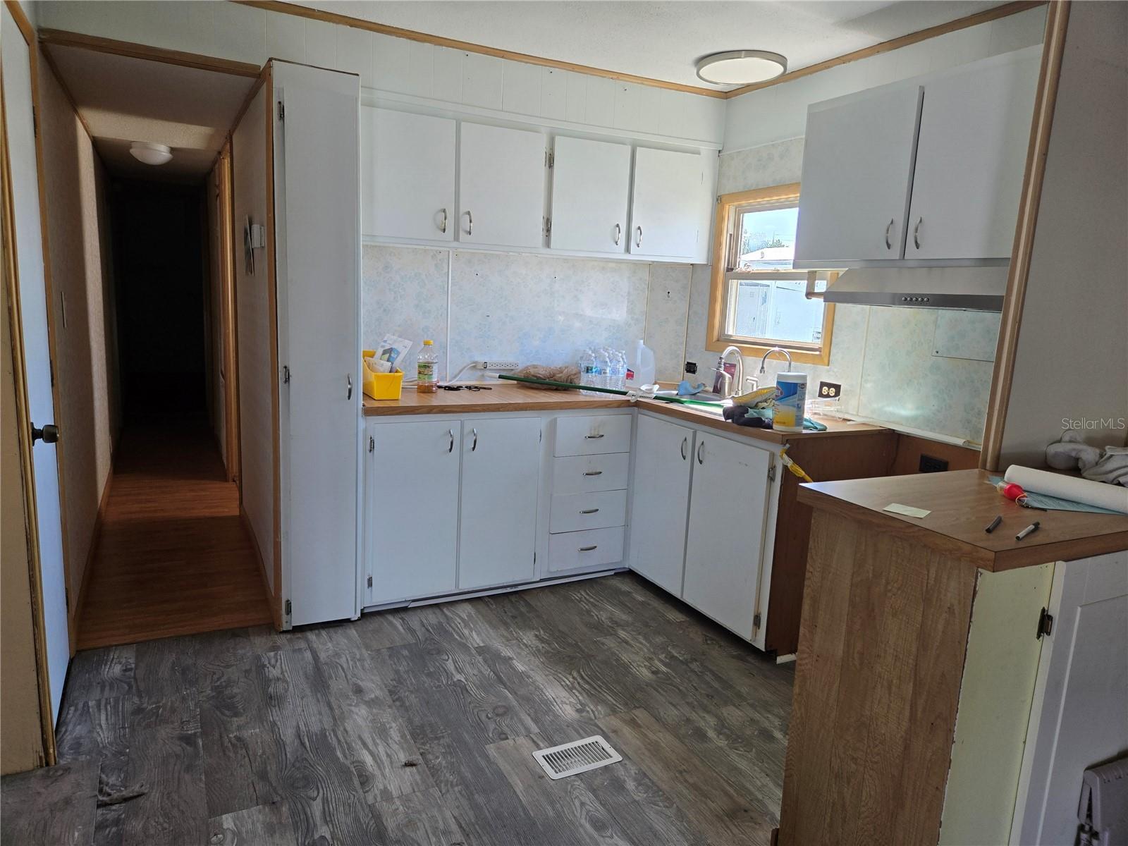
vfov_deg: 58.9
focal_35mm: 23
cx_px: 564
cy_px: 423
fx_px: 749
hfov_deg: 73.9
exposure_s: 1/180
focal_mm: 5.4
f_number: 1.8
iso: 80
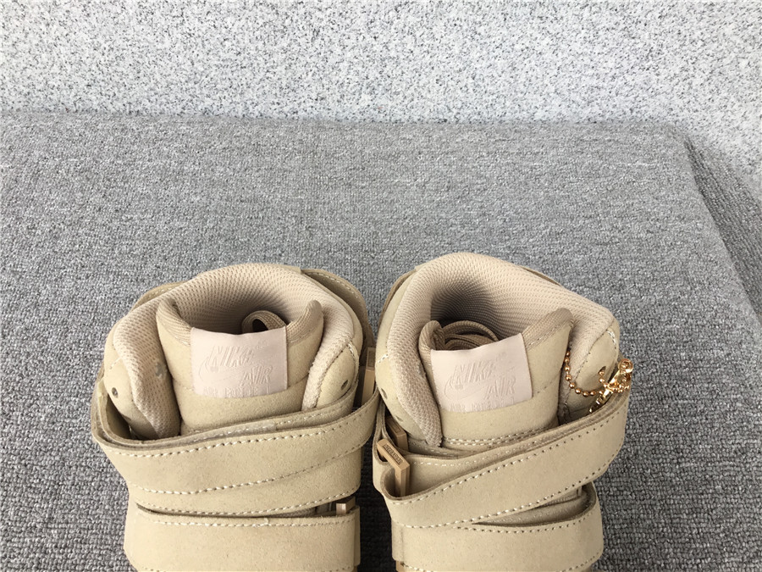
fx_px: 682
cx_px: 381
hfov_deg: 58.4
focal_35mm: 31
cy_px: 286
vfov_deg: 45.4
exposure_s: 1/120
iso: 25
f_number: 2.4
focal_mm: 3.3
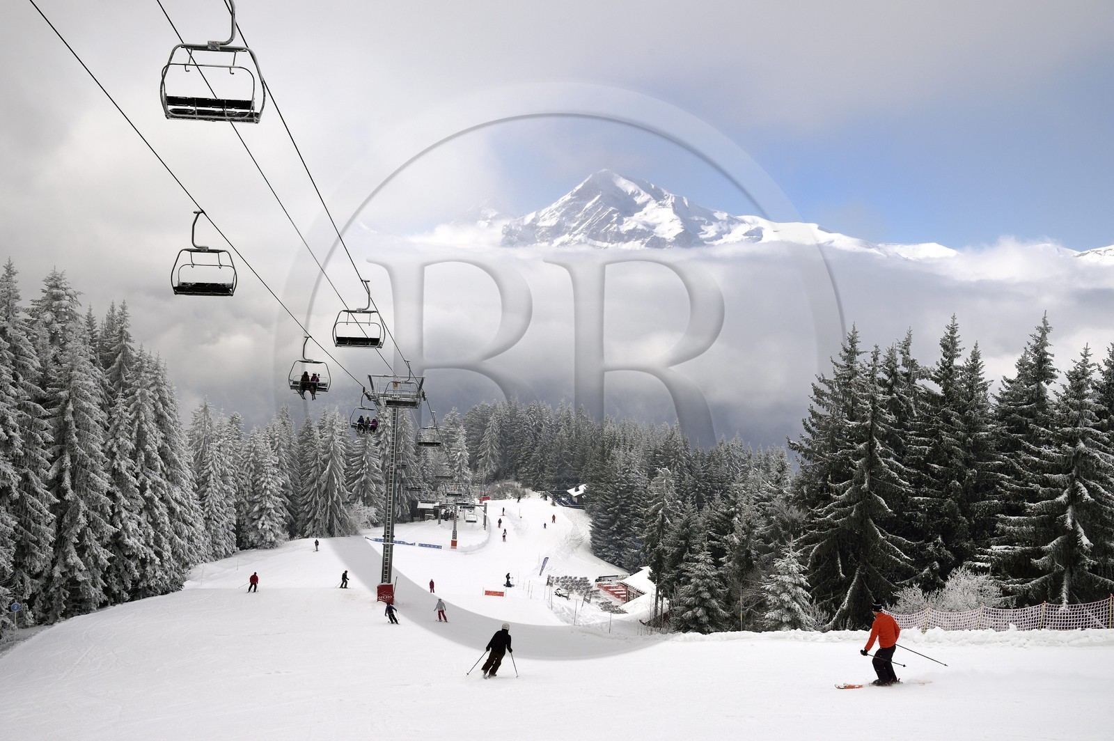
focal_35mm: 36
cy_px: 370
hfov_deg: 53.2
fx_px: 1113
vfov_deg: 36.8
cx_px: 557
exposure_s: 1/500
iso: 200
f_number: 10
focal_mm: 36
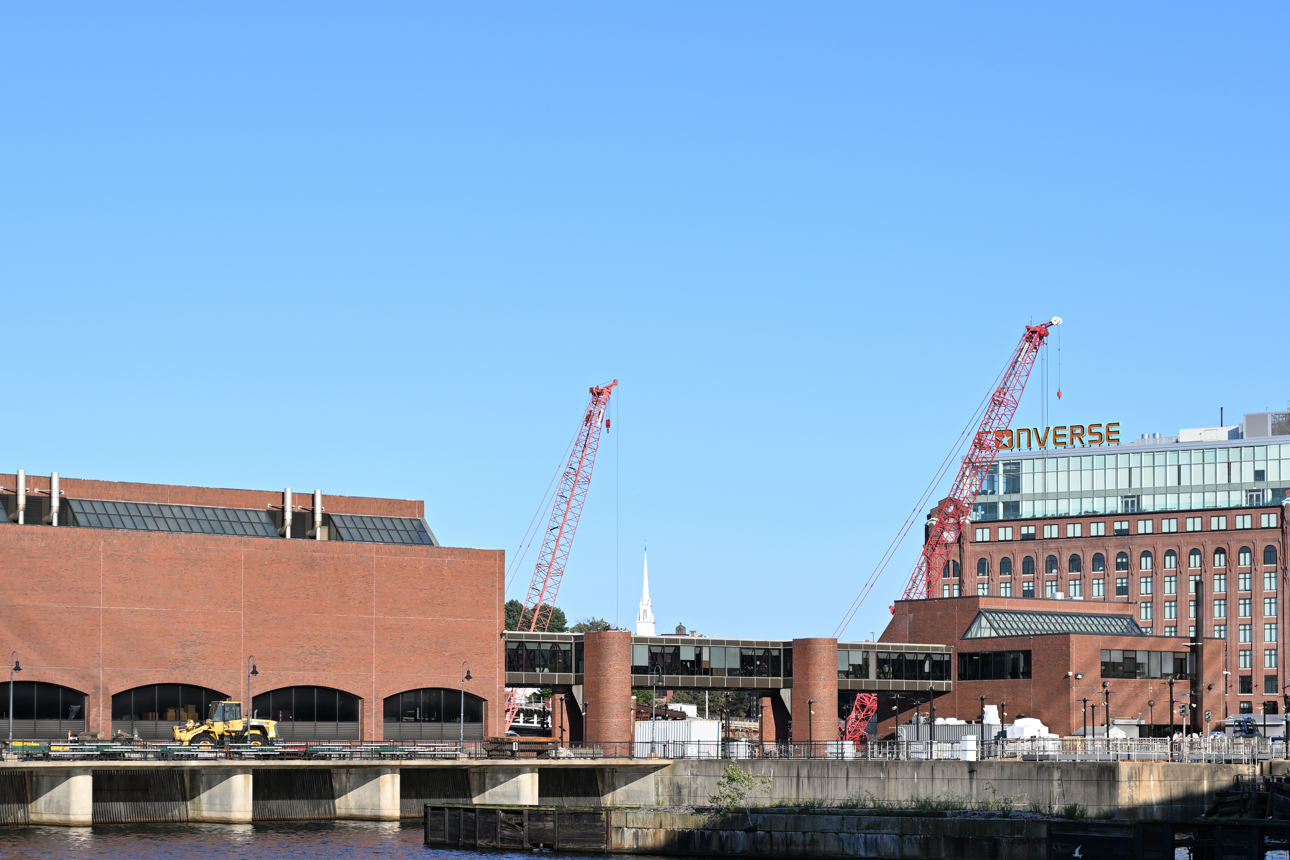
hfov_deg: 27.3
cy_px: 660
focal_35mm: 74
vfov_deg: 18.3
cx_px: 643
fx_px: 2652
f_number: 5.6
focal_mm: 39
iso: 64
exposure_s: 1/320
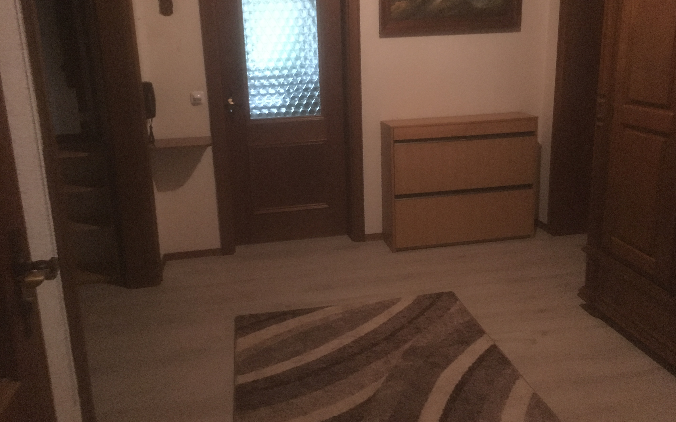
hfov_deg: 61.2
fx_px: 571
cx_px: 337
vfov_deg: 40.4
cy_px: 170
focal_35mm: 31
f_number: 2.2
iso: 500
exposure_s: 1/17
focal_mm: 4.15
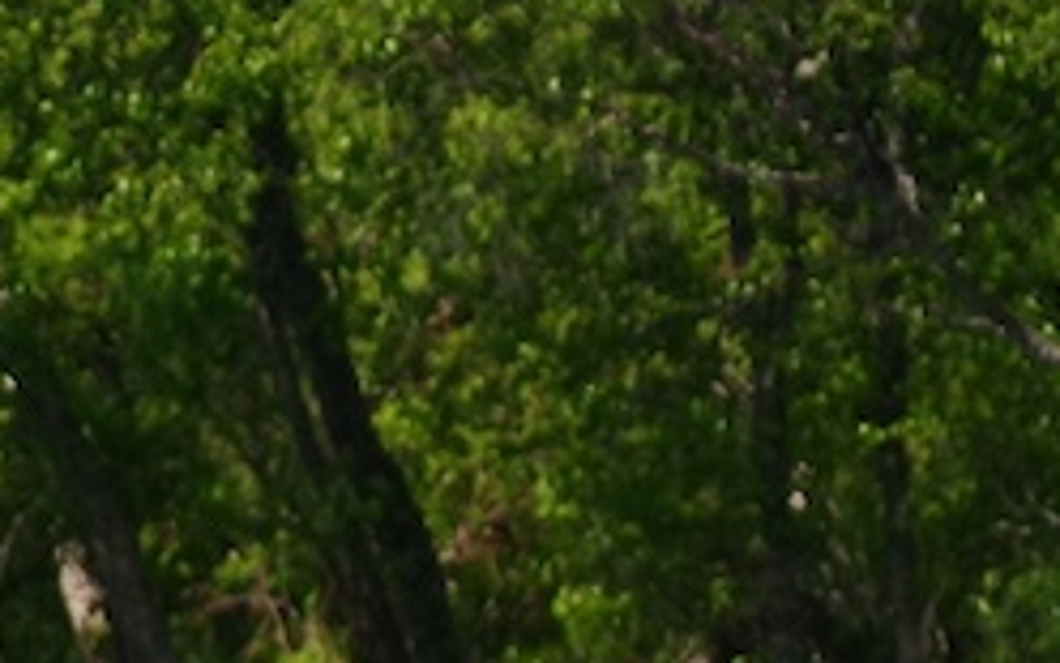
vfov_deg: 1.0
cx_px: -1056
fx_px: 38422
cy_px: 2023
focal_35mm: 1330
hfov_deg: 1.6
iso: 400
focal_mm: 150
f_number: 4.5
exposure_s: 1/1000
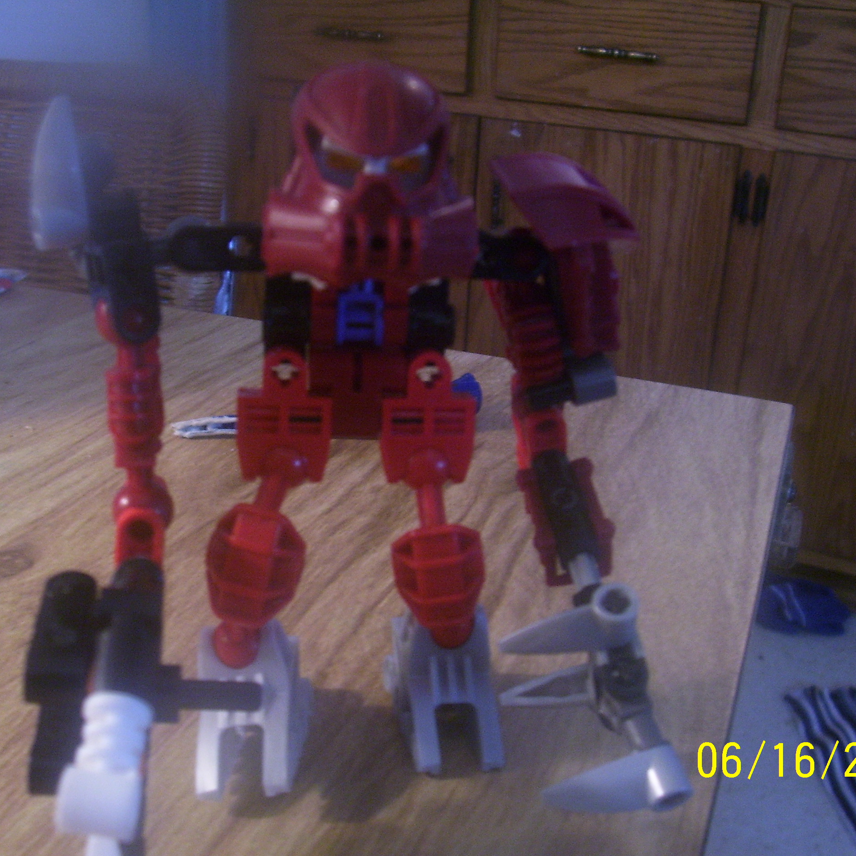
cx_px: 398
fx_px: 1147
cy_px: 429
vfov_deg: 40.9
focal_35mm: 41
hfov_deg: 40.9
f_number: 2.7
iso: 160
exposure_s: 1/8
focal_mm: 5.6
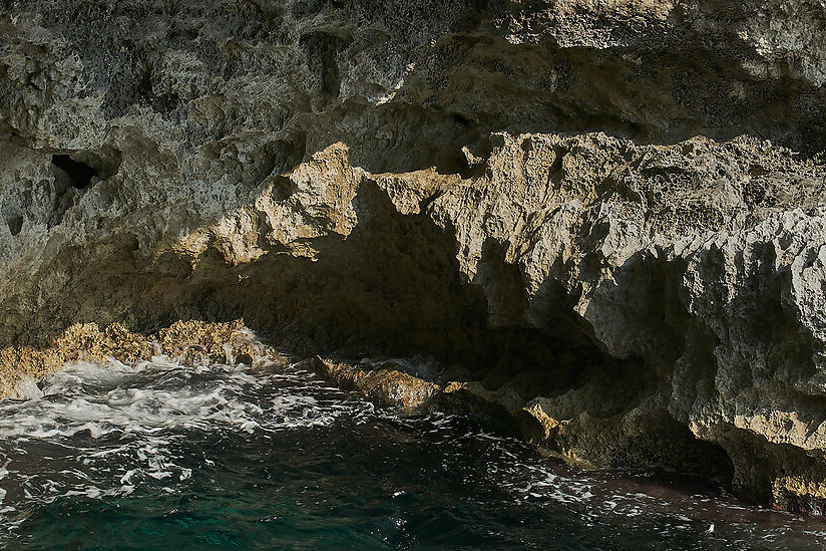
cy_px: 233
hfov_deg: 10.1
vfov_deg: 6.7
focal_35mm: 204
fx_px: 4679
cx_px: 477
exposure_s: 1/250
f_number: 8
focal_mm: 70
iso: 125
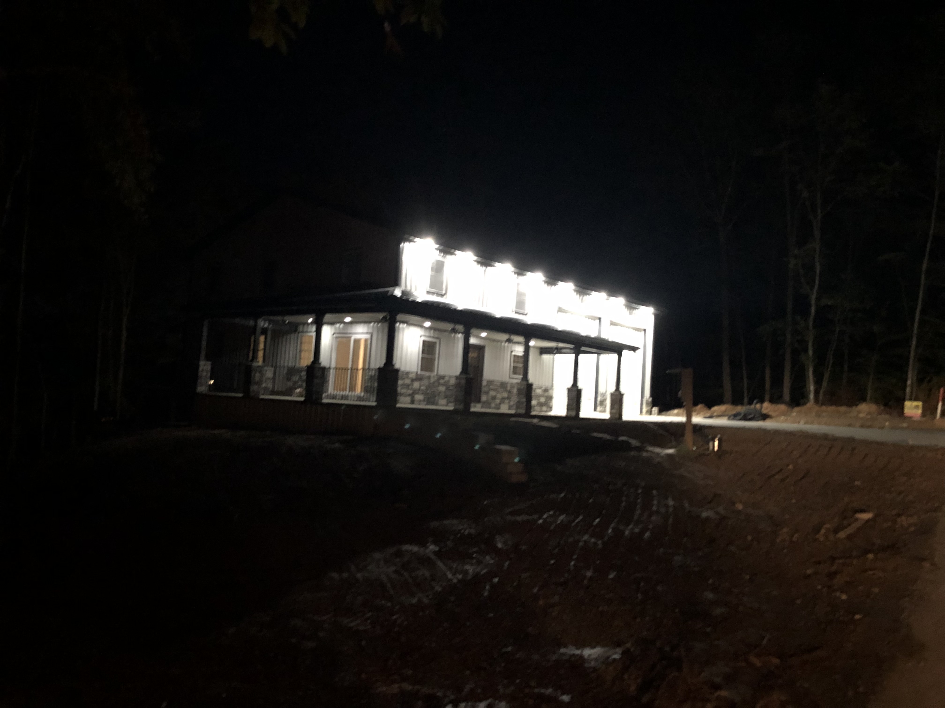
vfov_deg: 49.7
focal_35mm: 28
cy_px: 354
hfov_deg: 63.4
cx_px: 472
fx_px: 764
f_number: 1.8
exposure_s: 1/4
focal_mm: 3.99
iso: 320
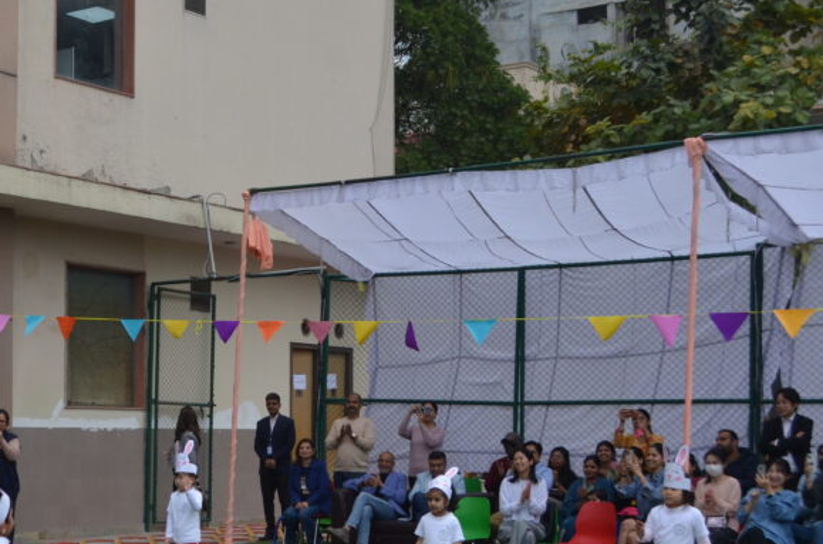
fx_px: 1574
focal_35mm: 69
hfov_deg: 28.3
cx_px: 104
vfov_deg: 19.5
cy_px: 376
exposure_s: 1/1250
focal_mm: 26
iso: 400
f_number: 4.5
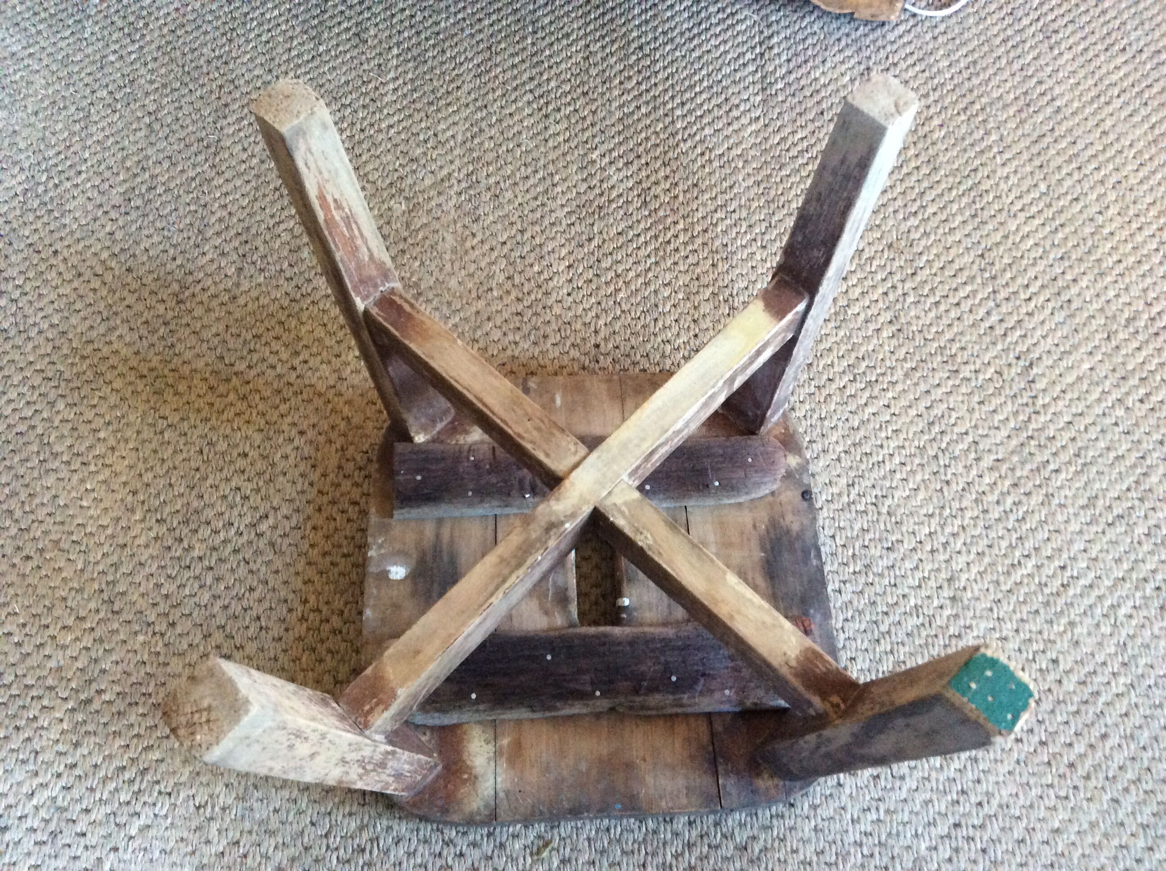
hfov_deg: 56.9
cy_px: 436
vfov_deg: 44.1
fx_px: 1076
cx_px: 583
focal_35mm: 32
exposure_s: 1/17
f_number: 2.4
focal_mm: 3.3
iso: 320
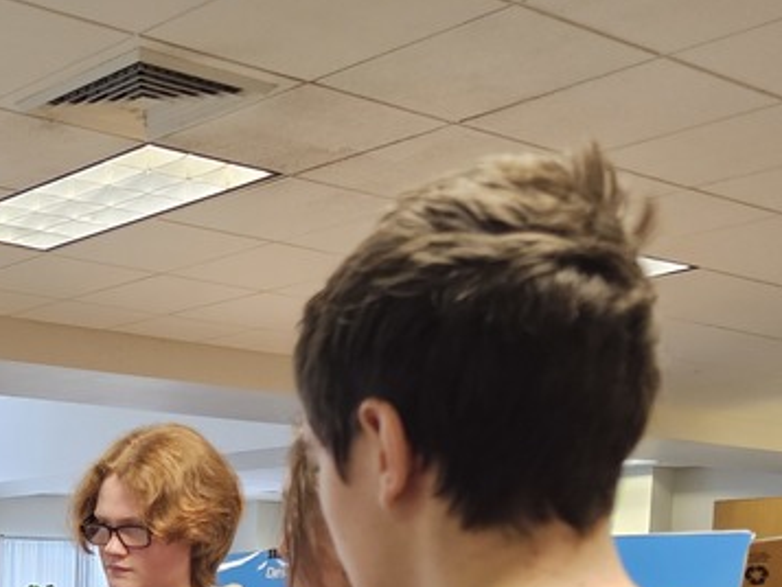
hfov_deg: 26.6
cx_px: -112
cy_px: 756
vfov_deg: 20.4
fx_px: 1491
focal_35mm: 66
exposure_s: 1/120
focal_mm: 6.3
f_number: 1.7
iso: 640
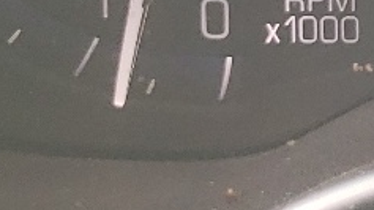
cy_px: -447
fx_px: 1893
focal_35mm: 191
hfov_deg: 9.5
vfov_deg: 5.9
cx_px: 1015
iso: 50
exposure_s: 1/123
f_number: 1.5
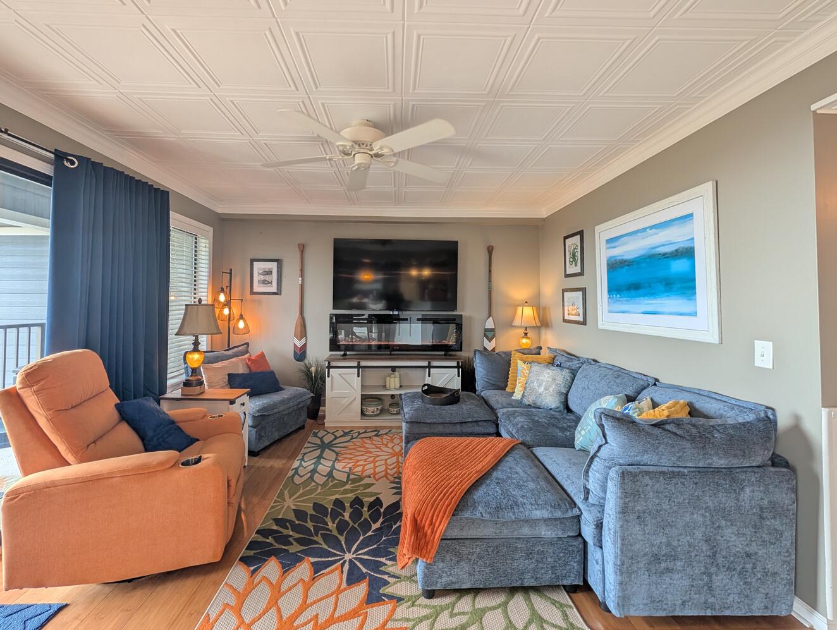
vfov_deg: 89.9
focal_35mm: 13
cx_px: 403
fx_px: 315
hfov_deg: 106.1
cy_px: 291
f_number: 1.7
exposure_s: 1/129
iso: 77
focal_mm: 2.02
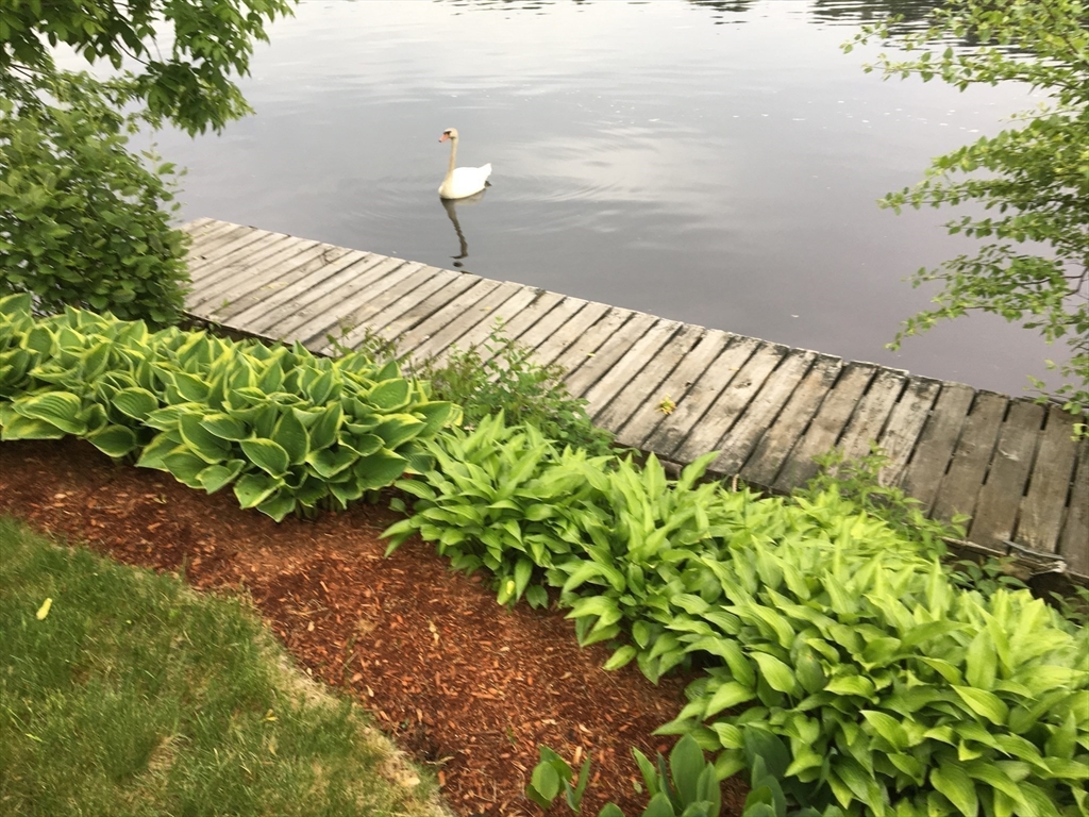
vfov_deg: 48.2
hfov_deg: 61.7
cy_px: 408
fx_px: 912
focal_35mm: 29
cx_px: 544
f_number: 2.2
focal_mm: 4.15
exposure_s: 1/120
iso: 40
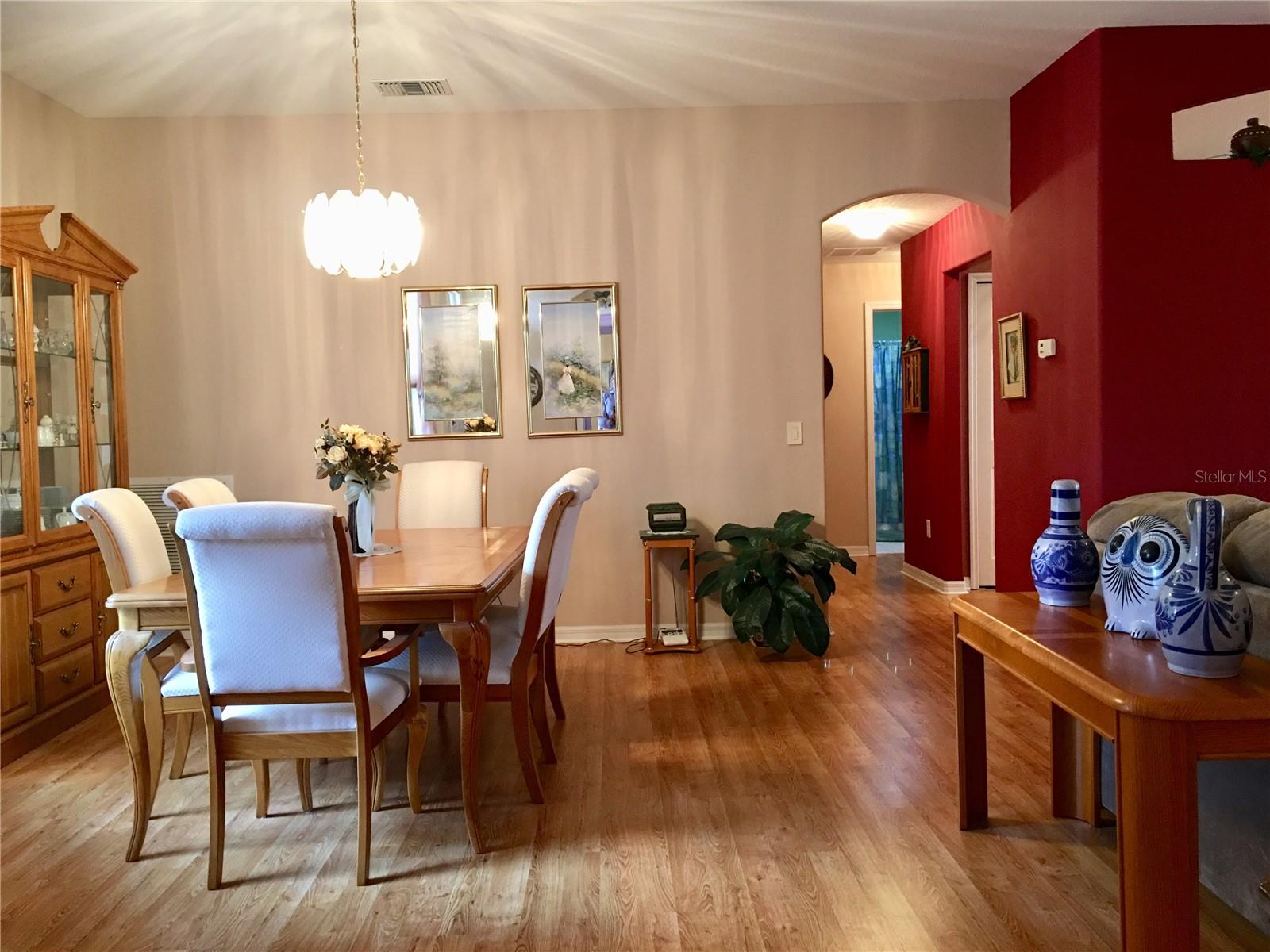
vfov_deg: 48.2
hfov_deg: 61.7
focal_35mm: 29
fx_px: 1064
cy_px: 476
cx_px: 635
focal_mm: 4.15
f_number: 2.2
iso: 80
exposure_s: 1/15
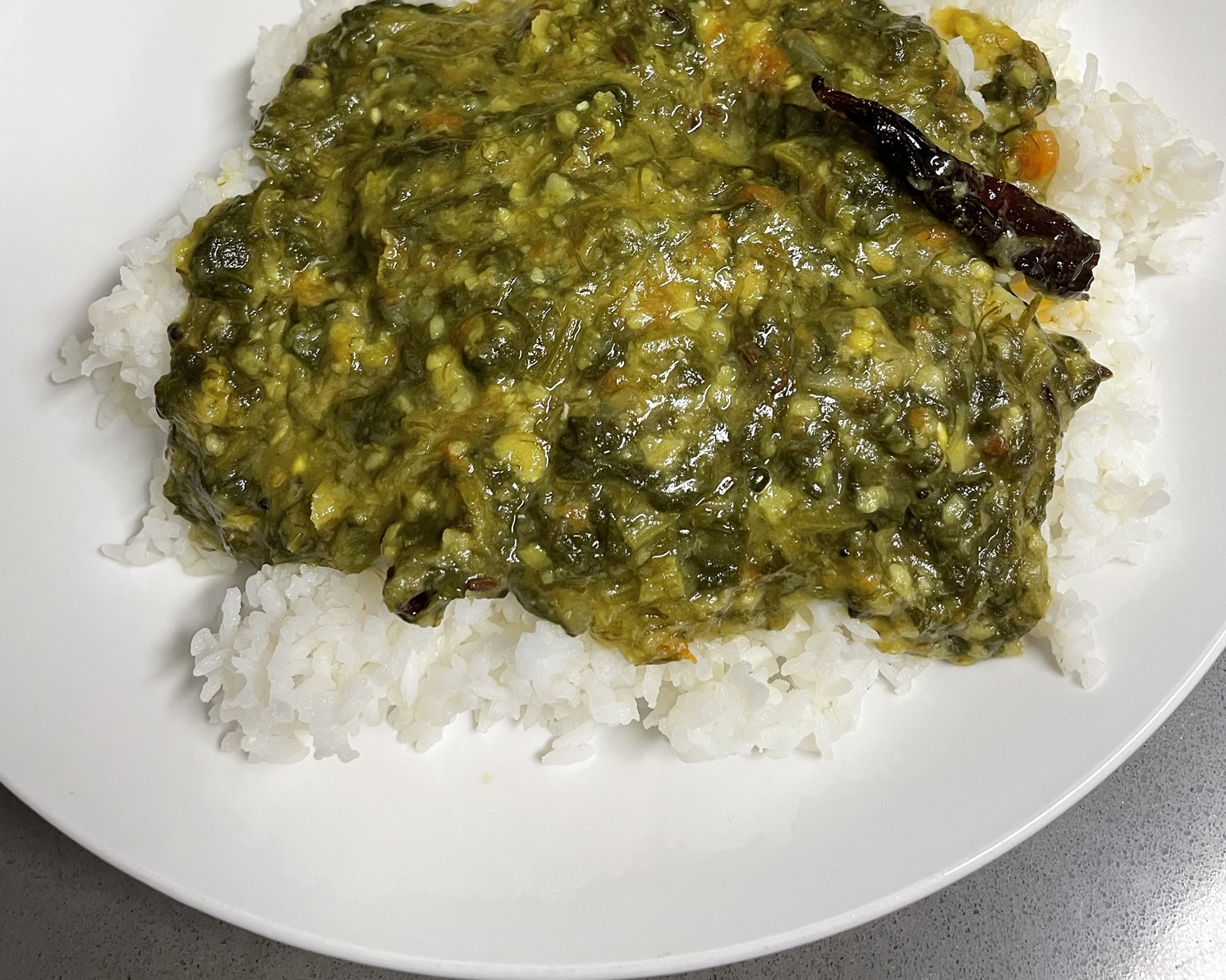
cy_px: 194
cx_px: 615
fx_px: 1234
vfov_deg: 41.5
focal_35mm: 34
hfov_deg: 52.9
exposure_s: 1/60
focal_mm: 4.2
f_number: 1.6
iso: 80
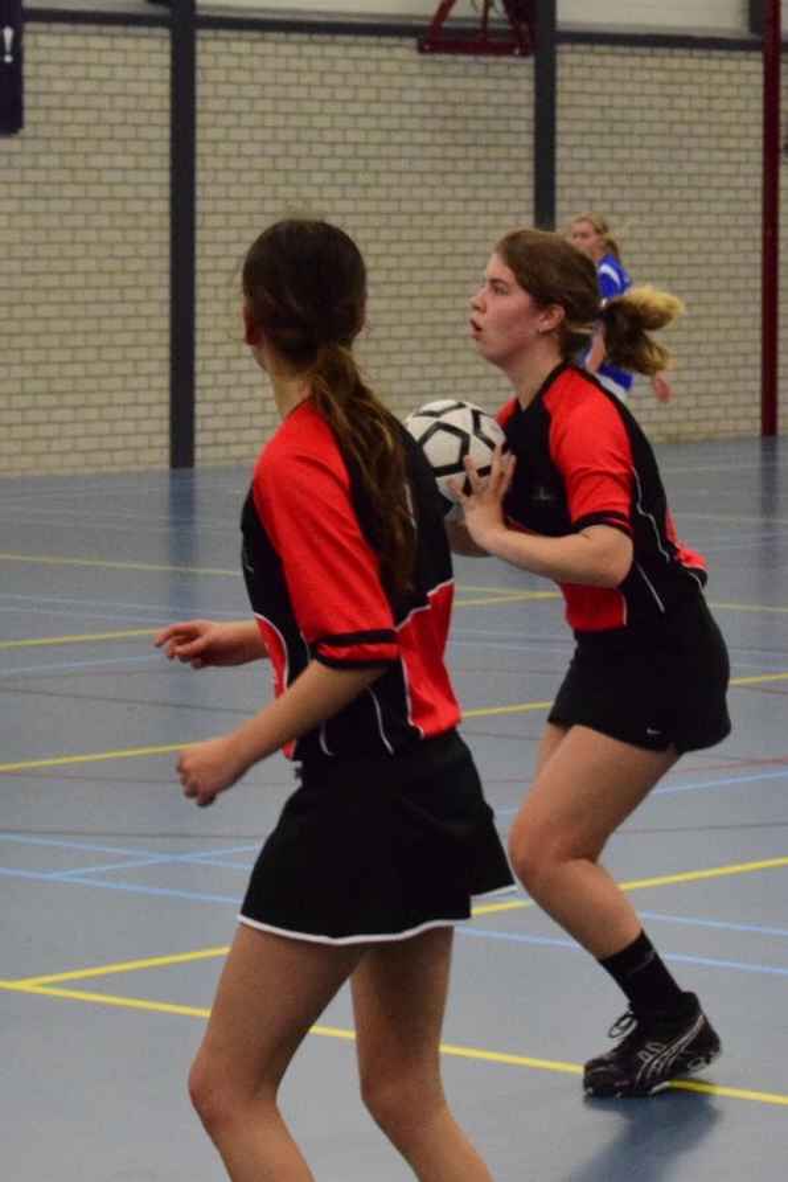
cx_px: 394
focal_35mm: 82
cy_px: 591
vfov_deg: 24.6
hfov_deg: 16.6
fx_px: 2709
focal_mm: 55
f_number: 8
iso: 5000
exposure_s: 1/200
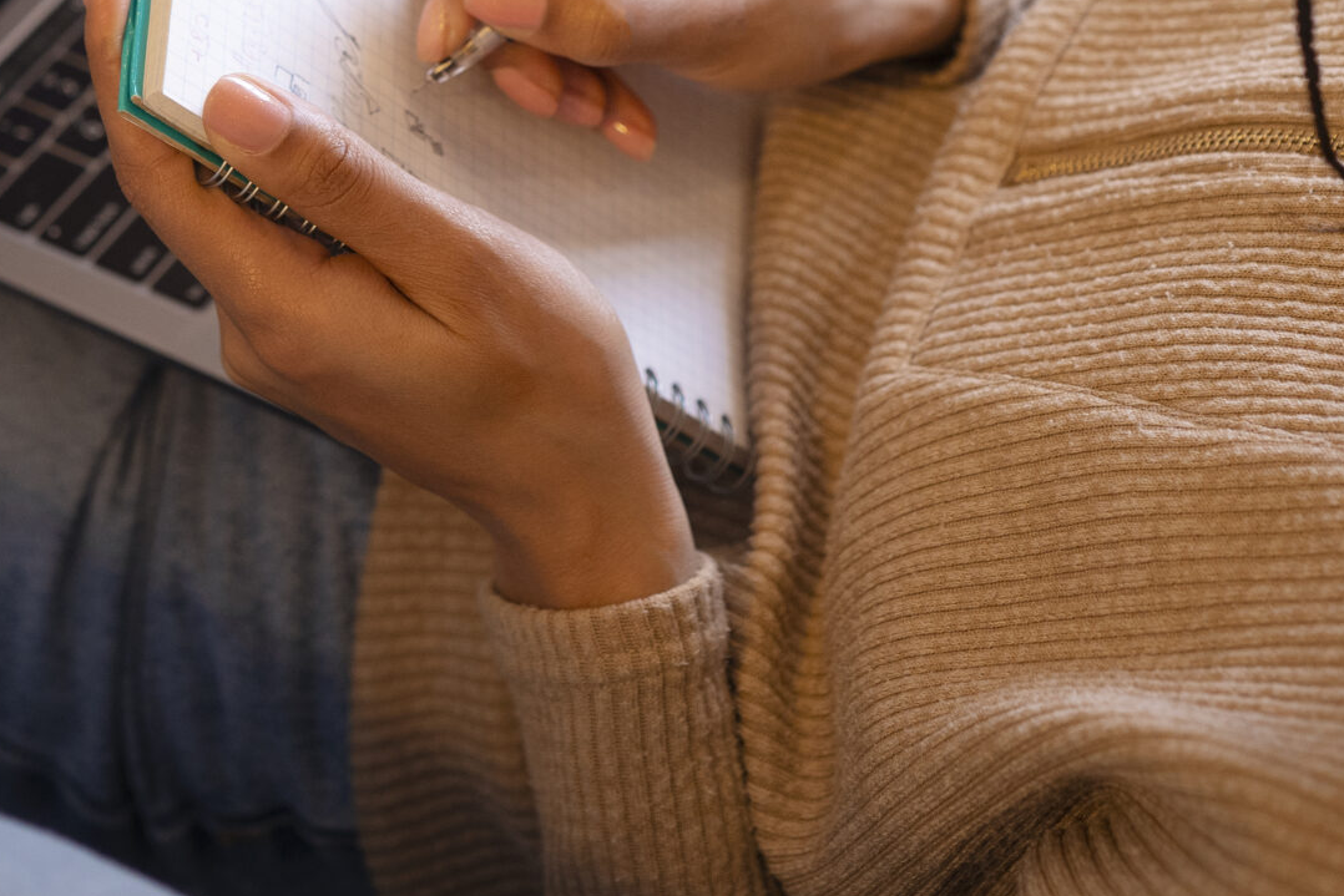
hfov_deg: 21.4
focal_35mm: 95
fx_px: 3547
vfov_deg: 14.1
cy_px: -88
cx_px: 550
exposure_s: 1/250
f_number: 2.8
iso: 800
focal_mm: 40
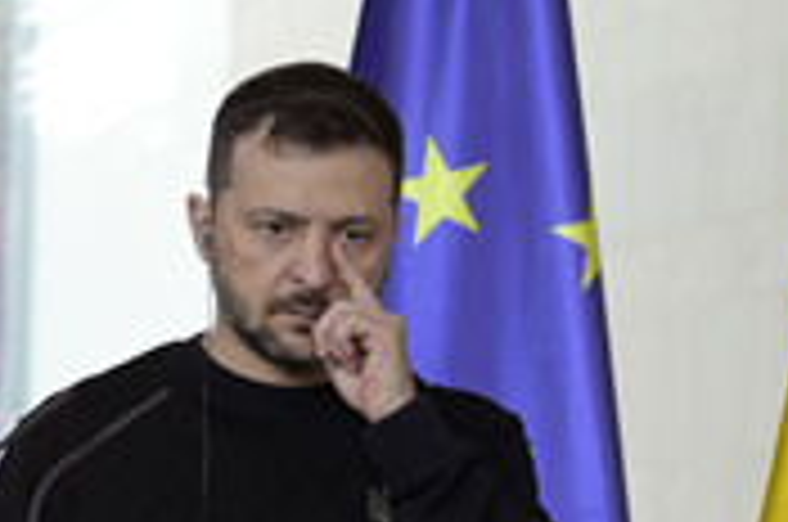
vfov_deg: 5.8
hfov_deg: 8.6
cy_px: 414
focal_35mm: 237
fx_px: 5178
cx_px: 858
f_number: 5
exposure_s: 1/400
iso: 5000
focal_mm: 92
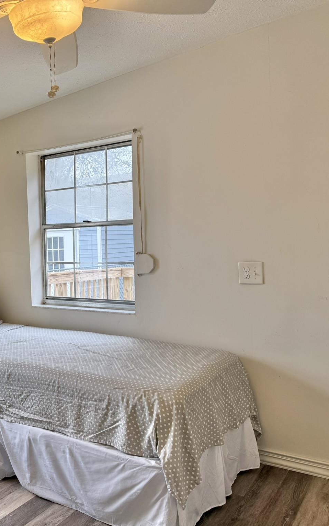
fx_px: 488
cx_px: 29
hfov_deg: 35.0
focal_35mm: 34
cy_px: 263
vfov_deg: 56.7
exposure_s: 1/217
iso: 80
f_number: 1.78
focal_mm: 6.76
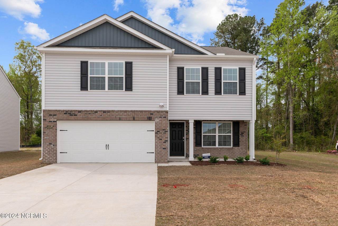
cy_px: 113
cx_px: 169
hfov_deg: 73.8
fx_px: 225
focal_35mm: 24
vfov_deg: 53.1
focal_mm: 24
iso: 400
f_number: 9
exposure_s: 1/1000
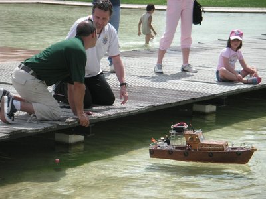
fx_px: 876
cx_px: 133
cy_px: 100
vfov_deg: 13.0
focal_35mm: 114
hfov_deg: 17.3
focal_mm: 18.9
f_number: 4
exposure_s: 1/350
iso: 50
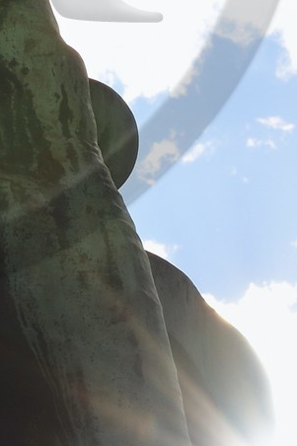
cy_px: -159
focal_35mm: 372
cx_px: -159
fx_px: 4607
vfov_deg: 5.5
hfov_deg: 3.7
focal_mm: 70
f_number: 16
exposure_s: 1/250
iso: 200
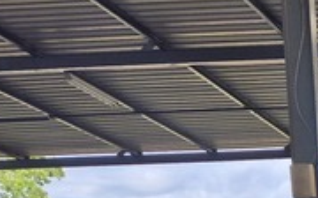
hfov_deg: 12.9
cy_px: 644
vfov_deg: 7.8
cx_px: 652
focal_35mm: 139
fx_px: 1203
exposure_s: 1/1080
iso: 25
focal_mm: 5.4
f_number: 1.8
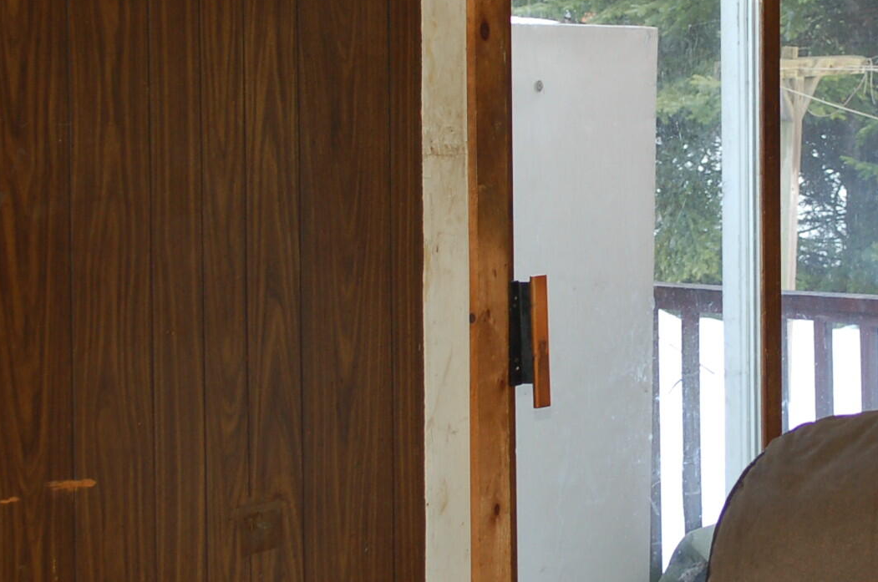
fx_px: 2508
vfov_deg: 13.2
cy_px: 178
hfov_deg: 19.8
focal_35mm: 103
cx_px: 618
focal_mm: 32
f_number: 4.8
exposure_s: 1/60
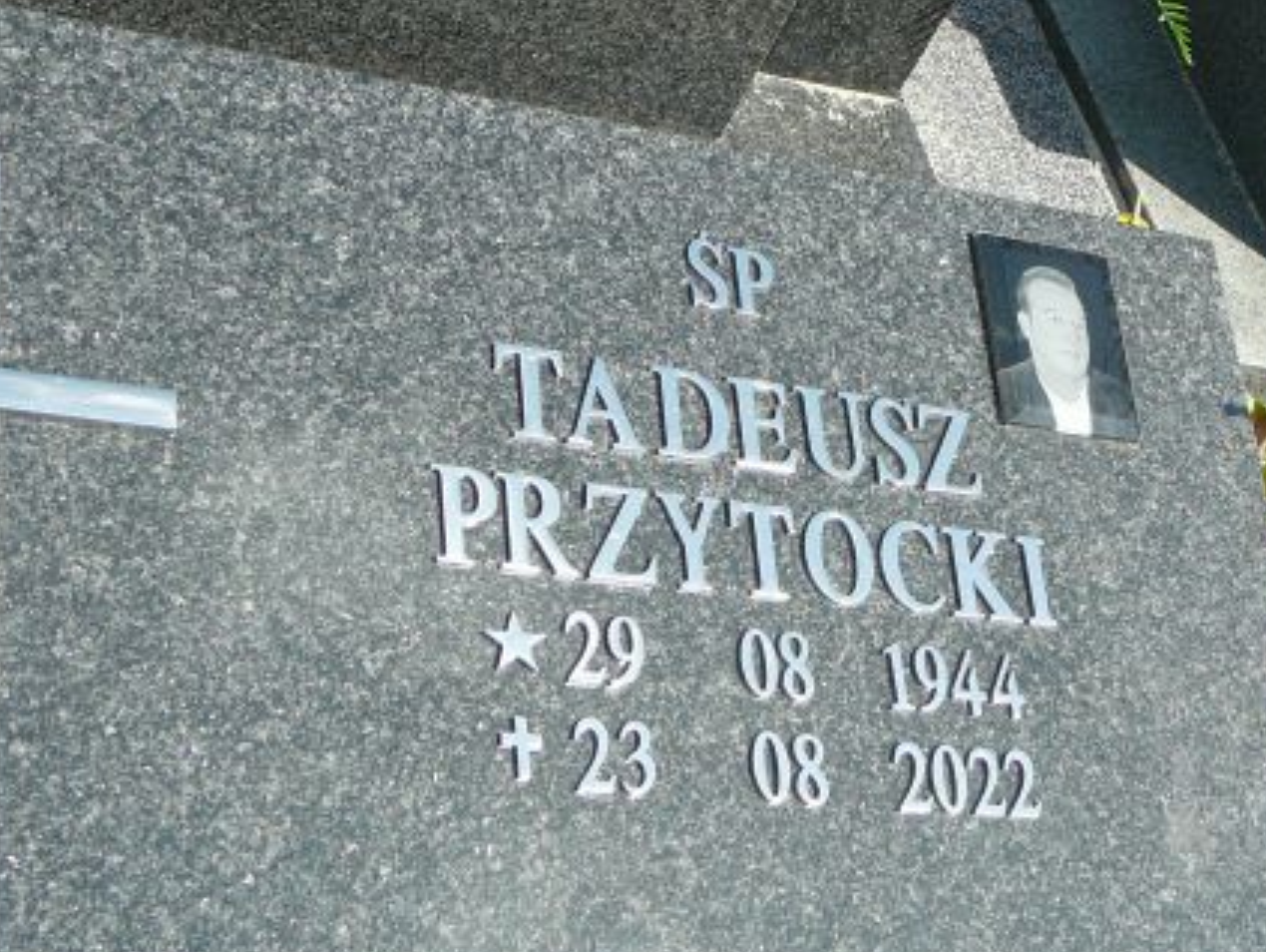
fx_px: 2379
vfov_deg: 22.6
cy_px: 614
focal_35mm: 65
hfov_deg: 29.7
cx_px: 736
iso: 80
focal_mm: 6.4
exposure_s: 1/640
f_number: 3.2
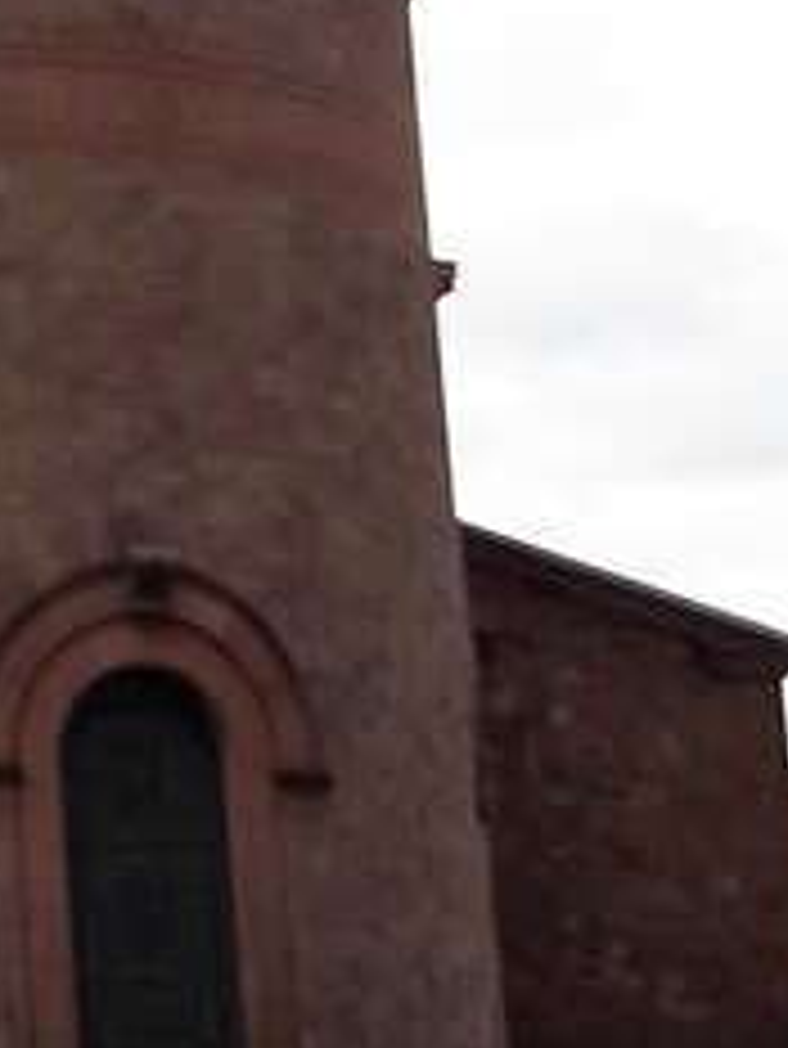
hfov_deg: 14.2
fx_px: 2911
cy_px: 157
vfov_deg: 20.1
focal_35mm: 96
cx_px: -486
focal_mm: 3.7
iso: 40
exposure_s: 1/1319
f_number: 1.9
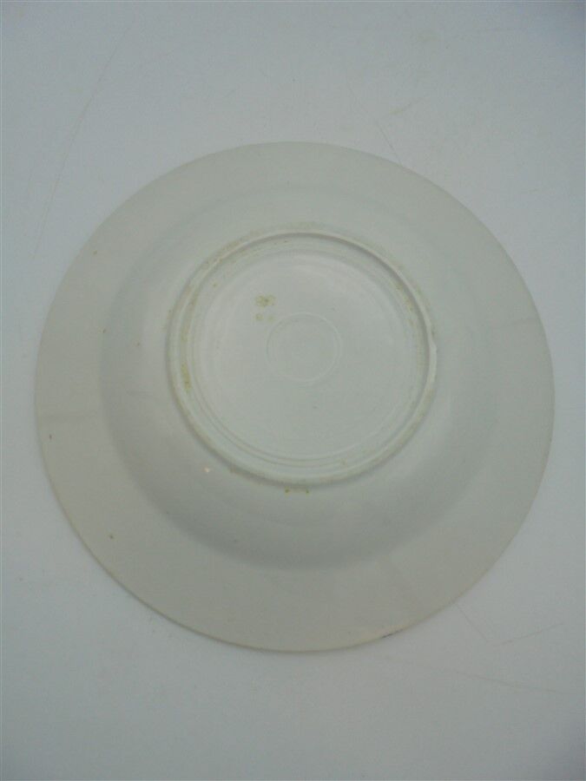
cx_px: 293
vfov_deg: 67.3
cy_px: 390
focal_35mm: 26
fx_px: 587
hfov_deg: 53.1
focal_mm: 4.6
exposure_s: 1/160
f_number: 3.5
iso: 100
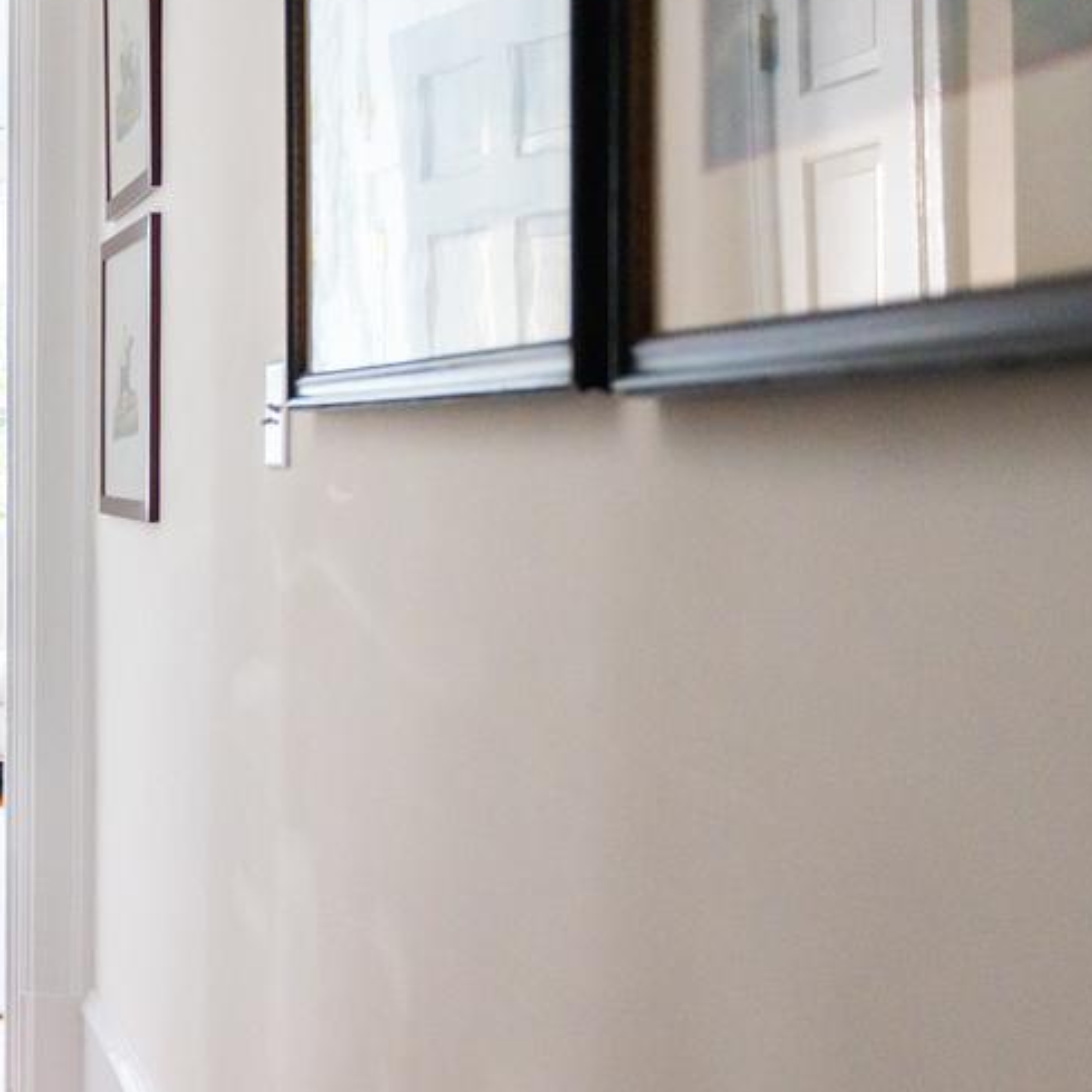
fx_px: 2498
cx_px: -219
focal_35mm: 70
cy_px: 464
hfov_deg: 22.7
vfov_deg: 24.6
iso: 2500
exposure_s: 1/100
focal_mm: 28
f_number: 2.8
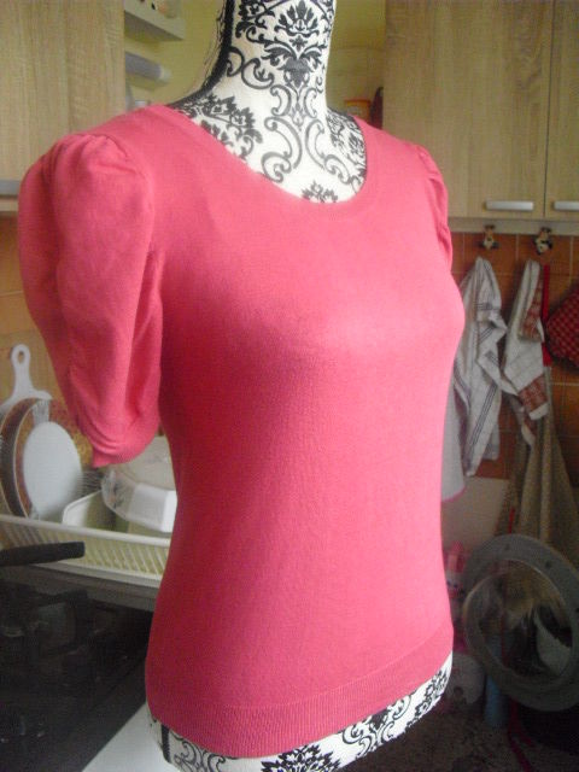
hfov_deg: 39.7
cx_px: 290
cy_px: 386
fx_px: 803
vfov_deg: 51.4
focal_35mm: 36
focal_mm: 6.3
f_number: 3.1
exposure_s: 1/100
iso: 800
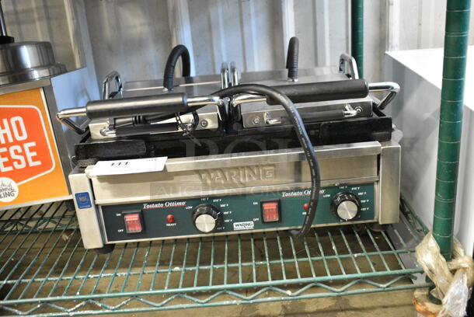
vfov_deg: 35.6
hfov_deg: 51.2
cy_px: 158
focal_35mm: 38
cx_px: 237
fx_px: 494
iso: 4000
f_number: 4
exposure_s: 1/40
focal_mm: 25
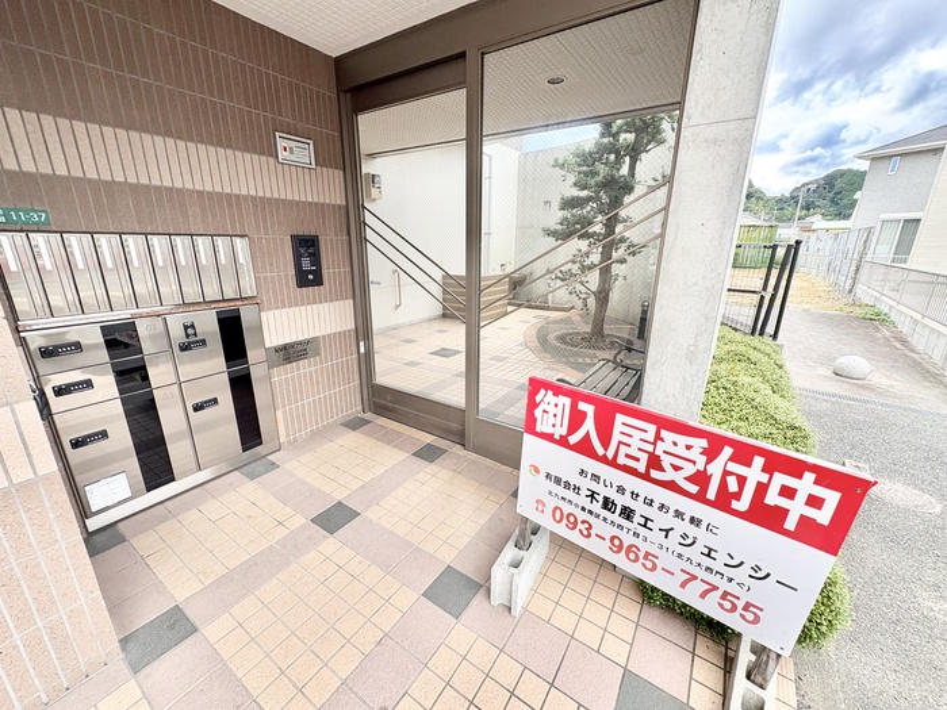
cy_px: 355
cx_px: 474
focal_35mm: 14
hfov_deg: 102.1
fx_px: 383
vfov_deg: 85.7
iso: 40
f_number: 2.2
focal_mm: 2.22
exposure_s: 1/99
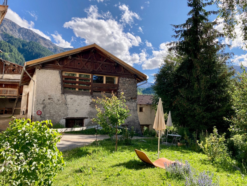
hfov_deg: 63.4
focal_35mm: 28
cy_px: 93
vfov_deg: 49.7
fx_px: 200
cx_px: 124
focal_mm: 3.99
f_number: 1.8
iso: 20
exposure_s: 1/1333
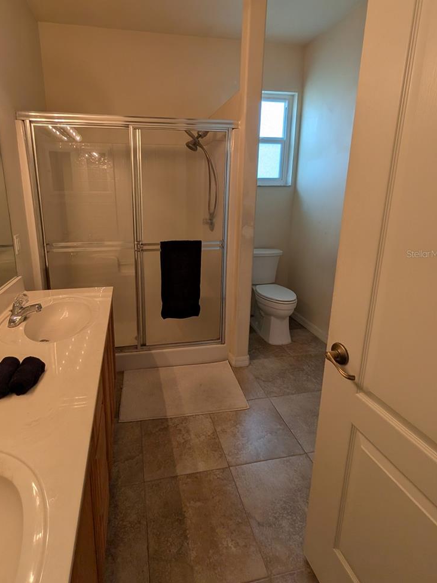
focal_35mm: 16
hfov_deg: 77.4
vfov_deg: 94.0
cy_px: 254
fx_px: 269
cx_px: 180
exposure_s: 1/60
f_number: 2.2
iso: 51
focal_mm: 1.54
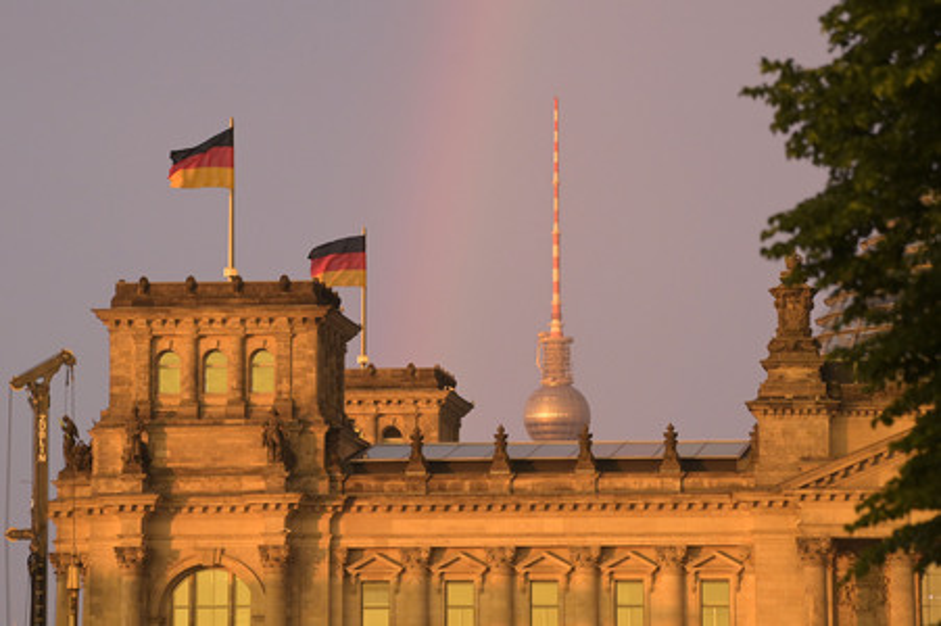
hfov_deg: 9.8
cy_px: 313
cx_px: 470
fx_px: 5485
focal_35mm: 210
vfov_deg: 6.5
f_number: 5.6
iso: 4000
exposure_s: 1/800
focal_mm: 210
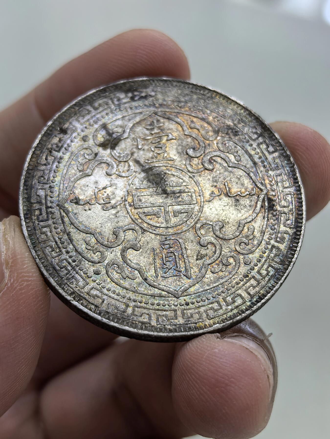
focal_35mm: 54
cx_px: 165
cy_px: 220
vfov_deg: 35.5
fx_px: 686
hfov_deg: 27.0
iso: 320
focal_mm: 6.98
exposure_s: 1/33.3
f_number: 2
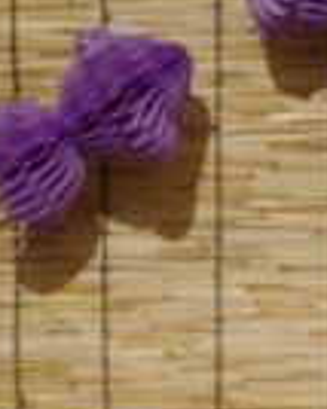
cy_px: 504
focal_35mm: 263
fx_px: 3185
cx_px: 275
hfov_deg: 5.9
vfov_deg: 7.3
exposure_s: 1/160
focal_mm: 63
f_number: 2.8
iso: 320
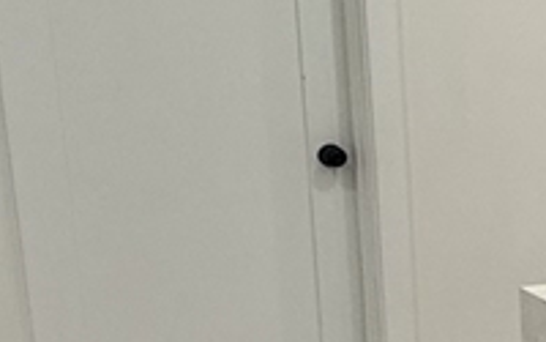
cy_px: 260
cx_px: 1018
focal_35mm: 76
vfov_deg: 17.1
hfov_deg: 19.3
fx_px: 1131
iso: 250
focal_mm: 2.22
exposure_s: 1/120
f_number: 2.2
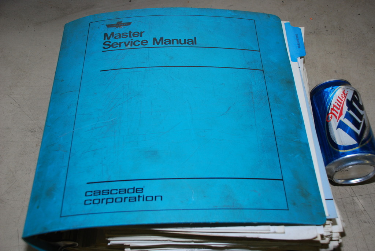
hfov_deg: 49.5
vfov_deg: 34.3
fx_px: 407
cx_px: 188
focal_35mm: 39
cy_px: 126
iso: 200
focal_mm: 26
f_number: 5
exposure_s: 1/60
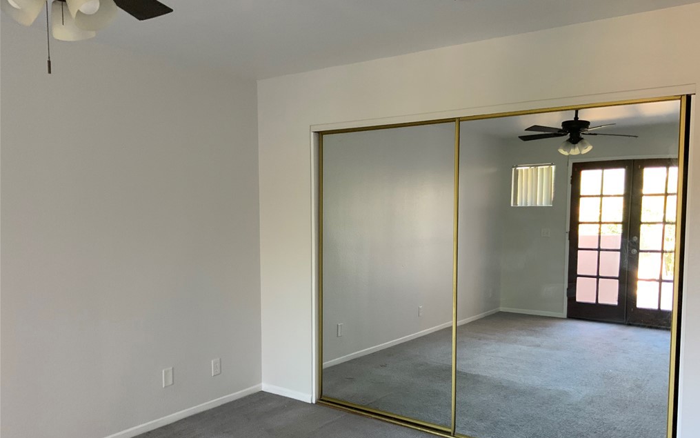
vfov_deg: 40.5
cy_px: 254
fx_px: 592
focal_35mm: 31
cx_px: 352
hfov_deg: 61.2
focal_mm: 3
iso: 100
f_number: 1.8
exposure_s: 1/60
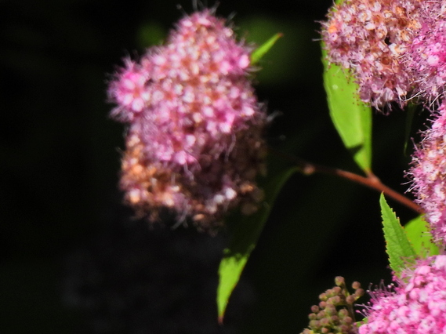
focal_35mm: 1801
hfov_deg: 1.1
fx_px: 23190
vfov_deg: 0.8
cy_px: 184
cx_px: 433
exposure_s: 1/1000
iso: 100
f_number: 5.6
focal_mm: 143
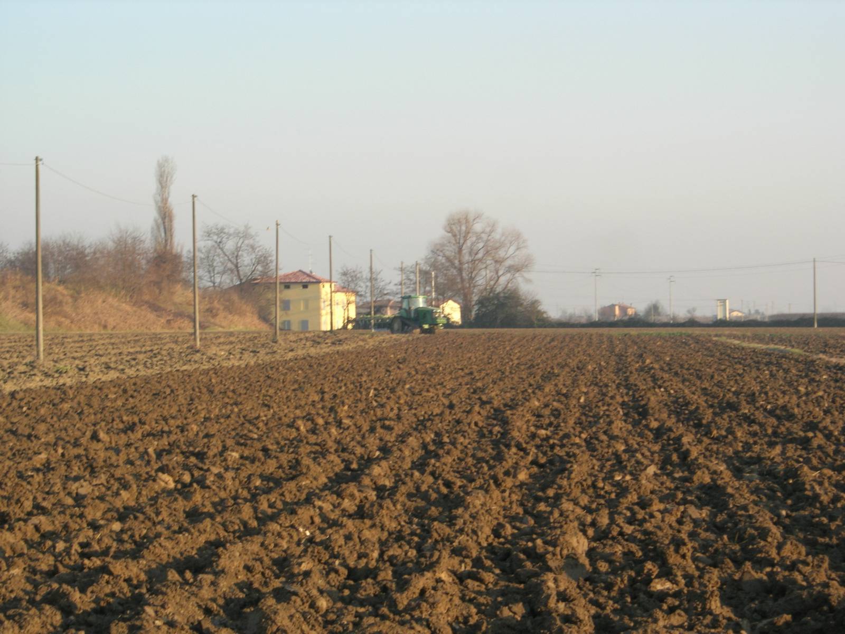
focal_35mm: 113
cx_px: 422
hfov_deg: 17.4
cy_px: 317
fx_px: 2758
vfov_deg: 13.1
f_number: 8.2
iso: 64
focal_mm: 23.4
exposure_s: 1/64.1
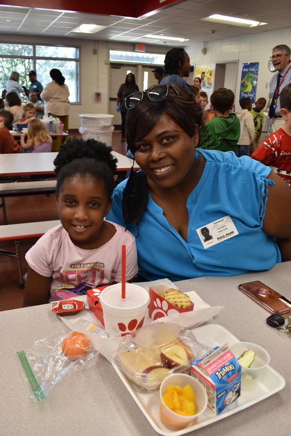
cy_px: 218
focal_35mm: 30
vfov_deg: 61.9
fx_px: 363
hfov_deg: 43.6
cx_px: 146
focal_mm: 20
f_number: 7.1
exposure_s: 1/30
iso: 250
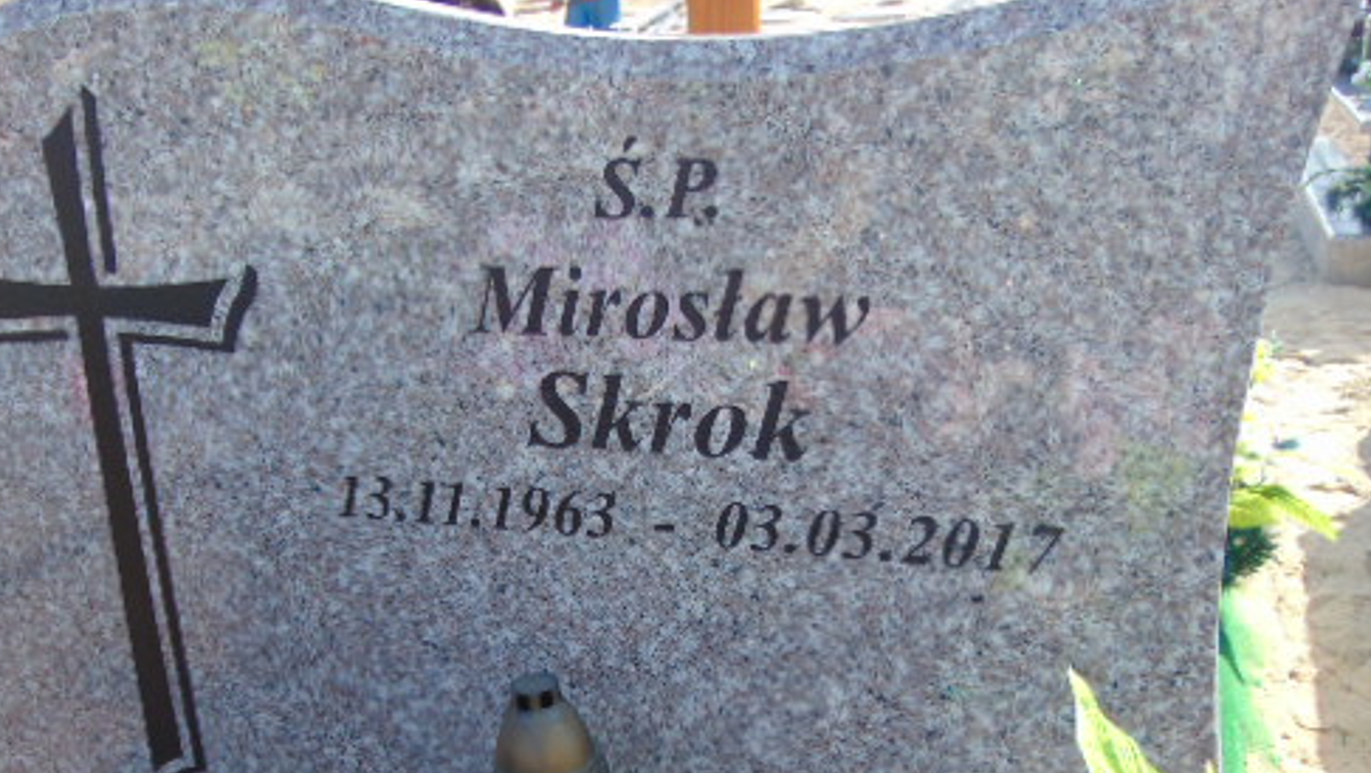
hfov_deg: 47.2
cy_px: 488
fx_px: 1564
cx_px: 587
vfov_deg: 27.7
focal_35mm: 43
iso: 80
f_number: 3.1
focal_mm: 5.4
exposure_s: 1/400
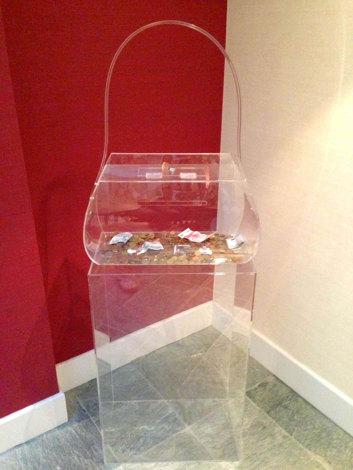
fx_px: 449
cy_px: 235
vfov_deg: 55.4
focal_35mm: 33
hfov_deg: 42.9
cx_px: 176
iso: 640
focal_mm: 4.13
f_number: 2.4
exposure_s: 1/15
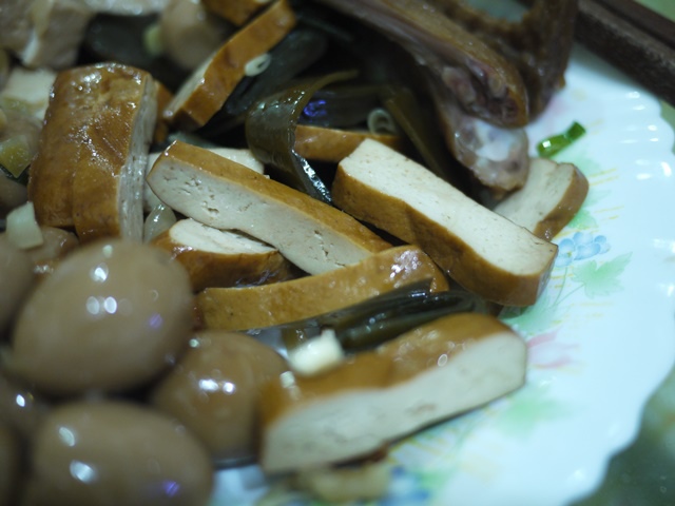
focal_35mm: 40
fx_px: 780
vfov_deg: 36.0
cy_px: 253
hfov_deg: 46.8
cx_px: 338
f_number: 1.7
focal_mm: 20
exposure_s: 1/30
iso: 400
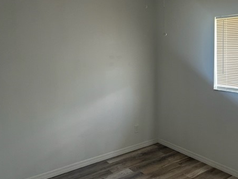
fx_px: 254
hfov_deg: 49.4
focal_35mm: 37
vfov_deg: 38.6
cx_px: 156
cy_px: 80
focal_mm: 5.1
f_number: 1.6
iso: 100
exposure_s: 1/60
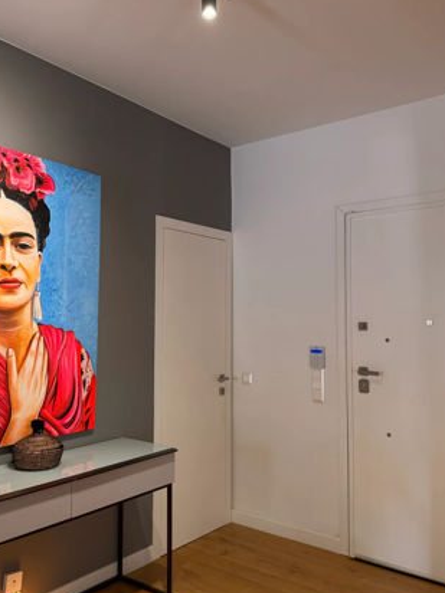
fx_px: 531
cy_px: 305
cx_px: 178
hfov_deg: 45.2
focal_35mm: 31
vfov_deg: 58.3
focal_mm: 6.76
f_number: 1.78
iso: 160
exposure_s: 1/100
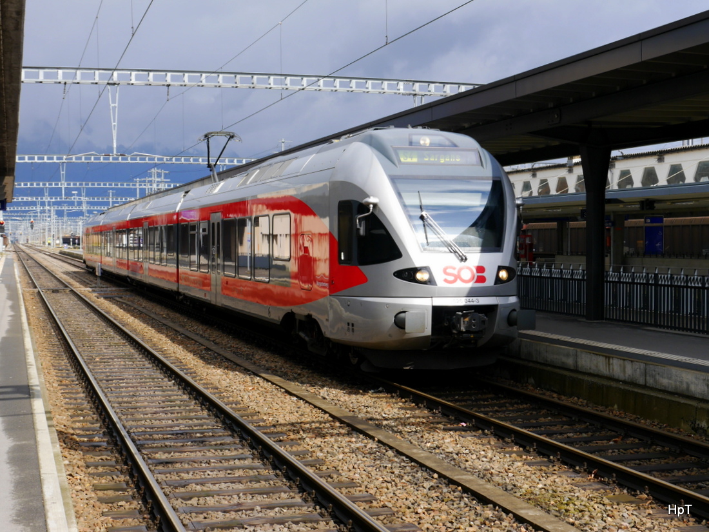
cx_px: 354
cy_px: 266
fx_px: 1147
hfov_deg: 34.3
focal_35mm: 56
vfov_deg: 26.1
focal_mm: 28
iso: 160
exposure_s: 1/200
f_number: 8
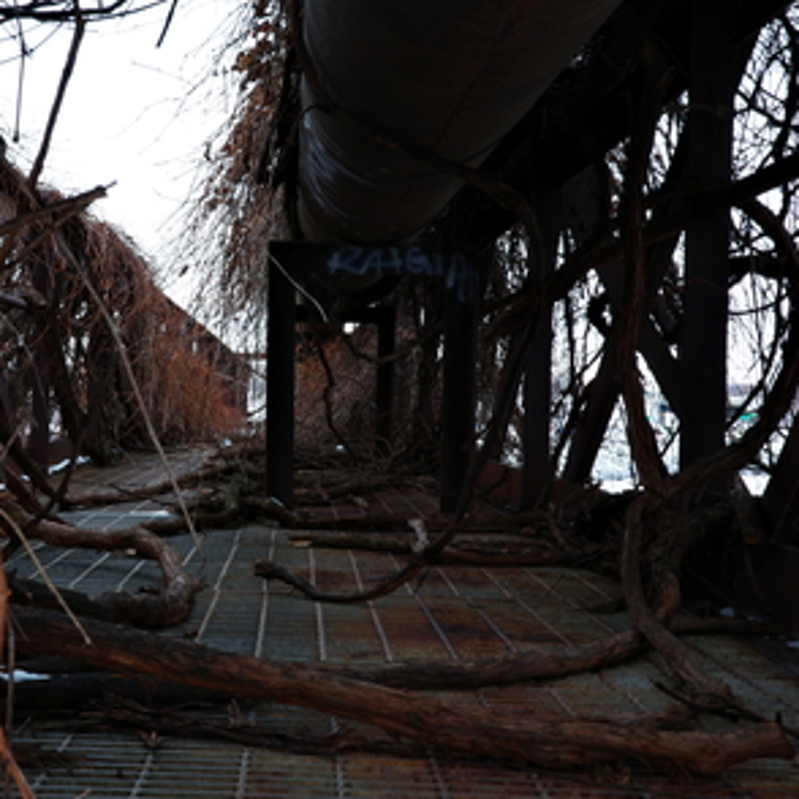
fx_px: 1358
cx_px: 226
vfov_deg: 32.8
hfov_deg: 32.3
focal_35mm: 52
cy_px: 405
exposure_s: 1/10
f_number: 16
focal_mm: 26
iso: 100
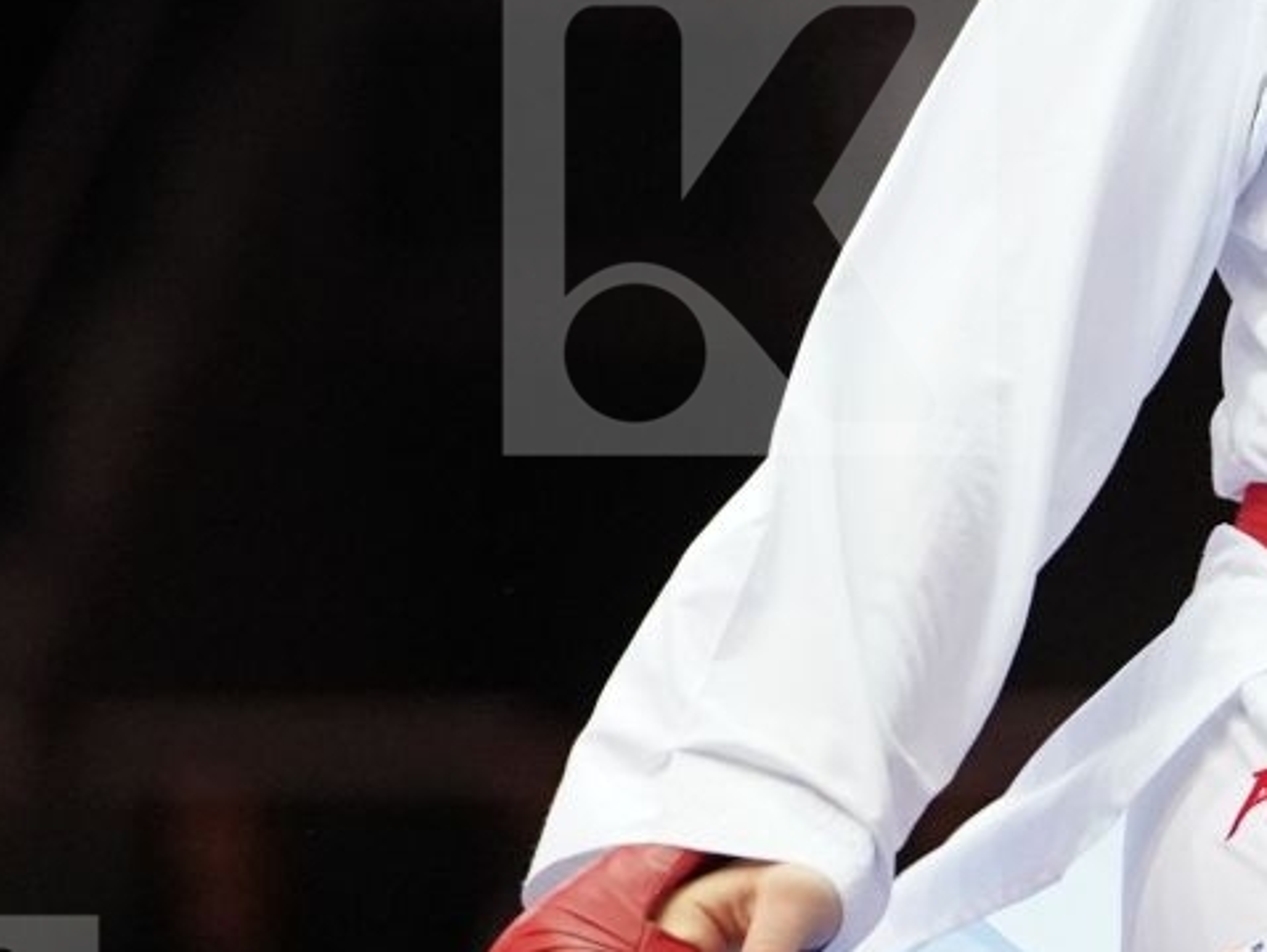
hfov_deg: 2.9
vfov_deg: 2.2
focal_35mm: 691
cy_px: 215
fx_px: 25304
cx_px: 1649
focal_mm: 191
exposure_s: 1/1000
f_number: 2.8
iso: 6400
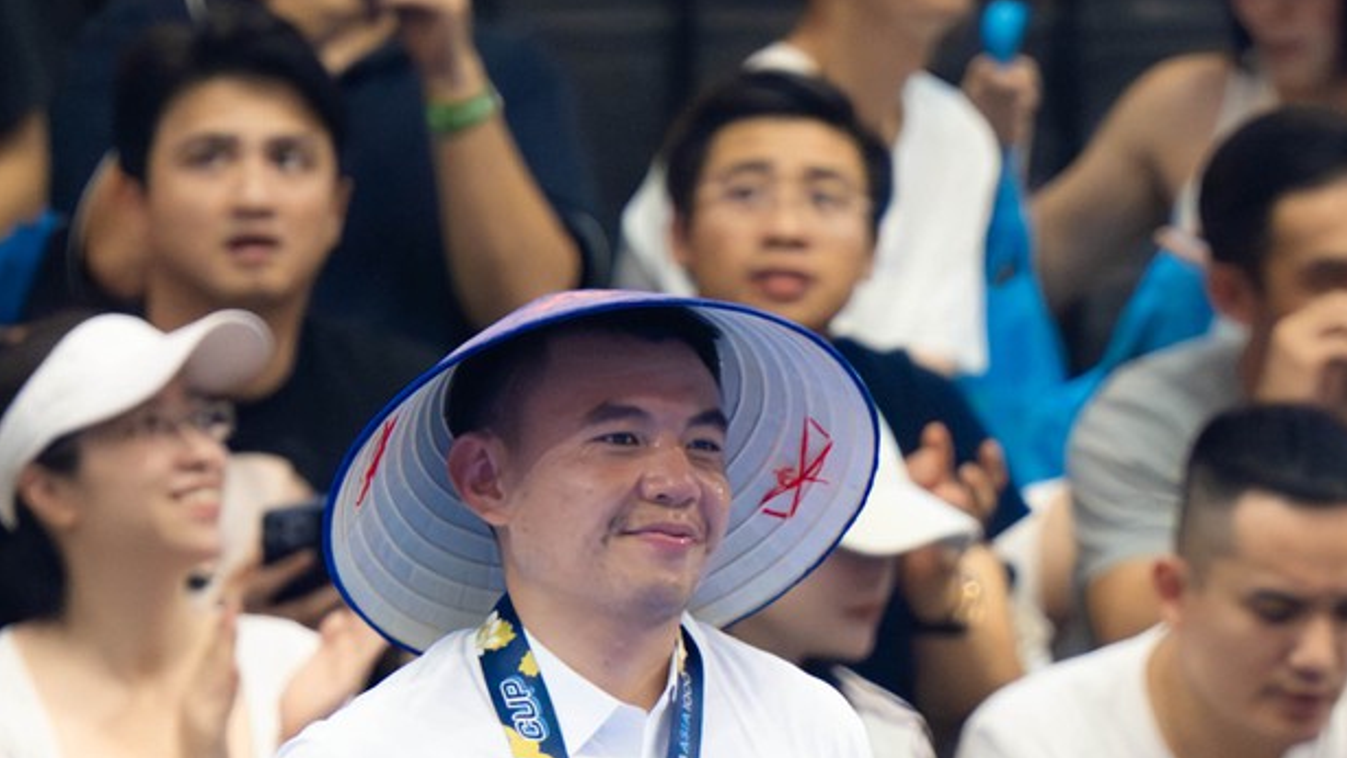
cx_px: 1242
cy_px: 1030
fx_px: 31039
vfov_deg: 1.4
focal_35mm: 869
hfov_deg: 2.5
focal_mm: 170
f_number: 2.8
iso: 6400
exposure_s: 1/500
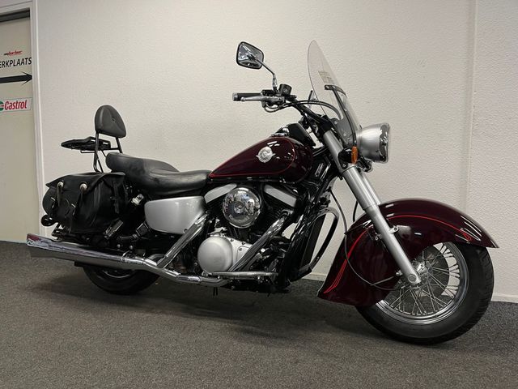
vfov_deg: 53.1
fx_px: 389
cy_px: 194
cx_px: 259
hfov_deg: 67.3
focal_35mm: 26
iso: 64
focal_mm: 5.1
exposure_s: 1/50
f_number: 1.6
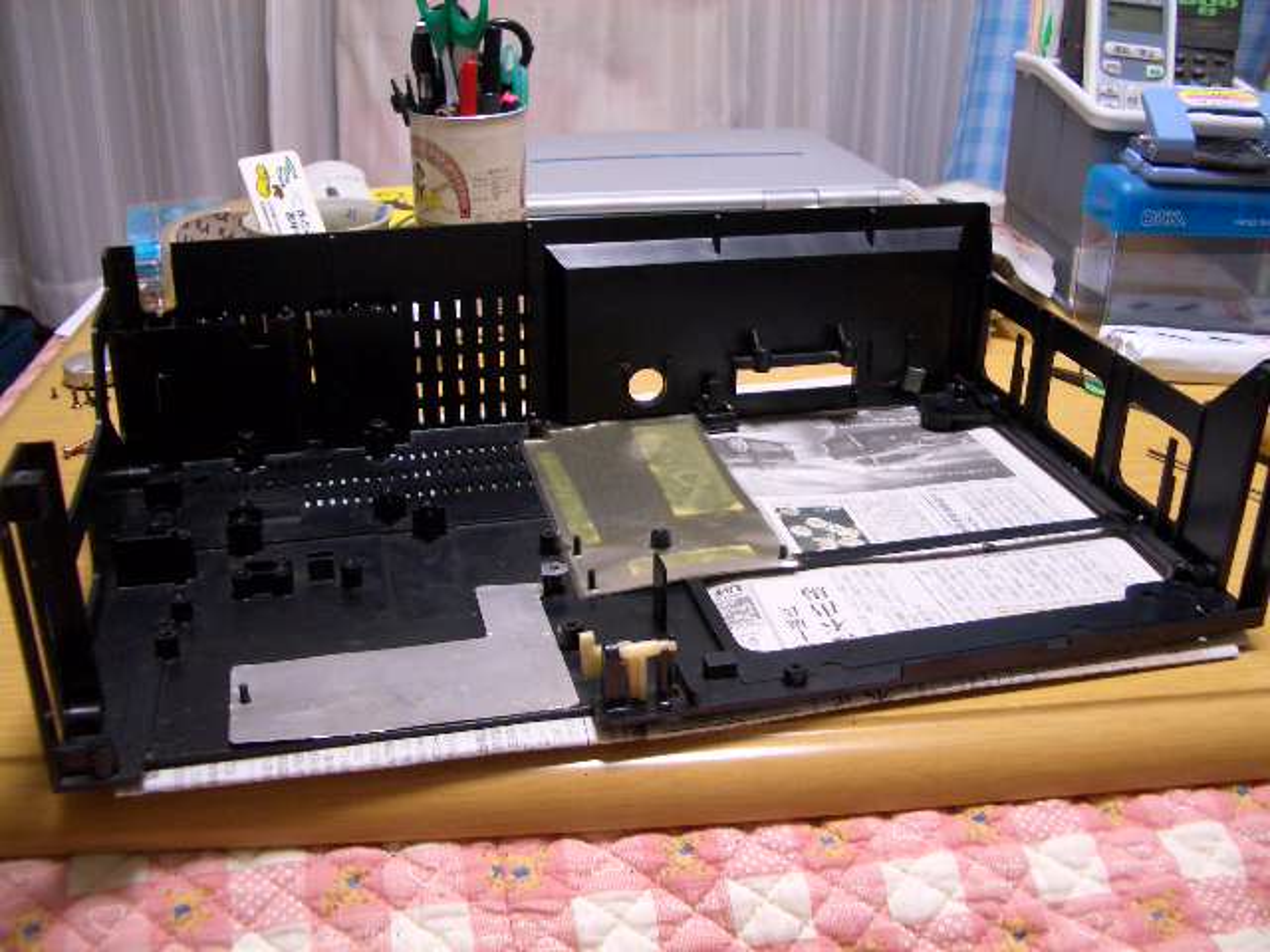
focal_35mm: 35
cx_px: 635
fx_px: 1284
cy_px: 476
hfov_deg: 52.6
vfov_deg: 40.7
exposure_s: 1/8
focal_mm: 5.8
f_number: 2.6
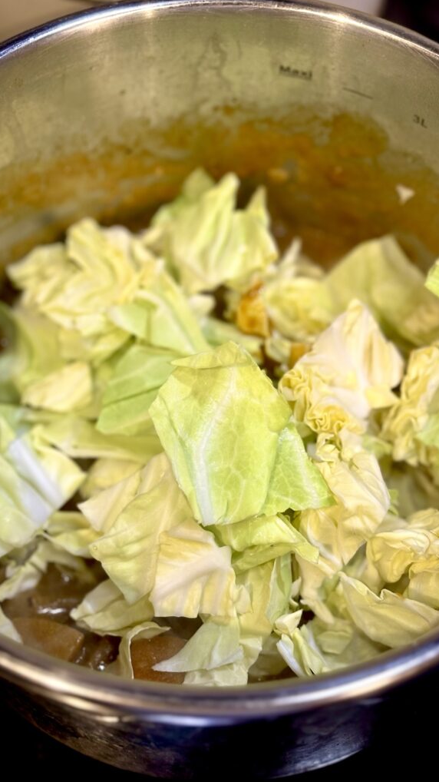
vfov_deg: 36.6
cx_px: 209
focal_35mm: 57
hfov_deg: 21.1
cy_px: 392
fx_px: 1181
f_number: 1.6
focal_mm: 5.96
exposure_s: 1/60
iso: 64
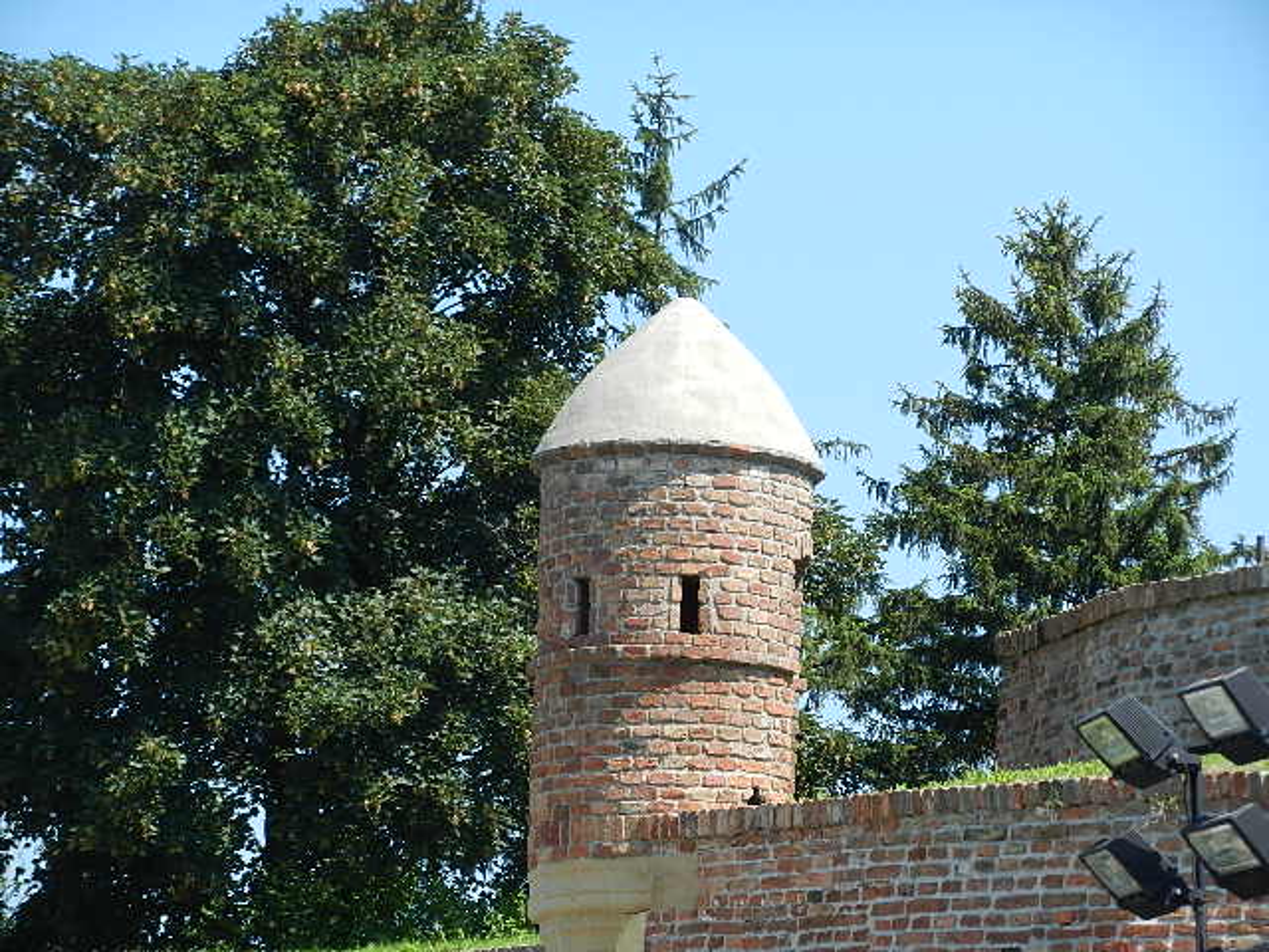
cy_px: 476
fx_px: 6929
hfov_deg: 10.5
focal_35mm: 189
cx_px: 634
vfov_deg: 7.9
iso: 160
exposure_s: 1/400
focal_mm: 34
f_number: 5.3
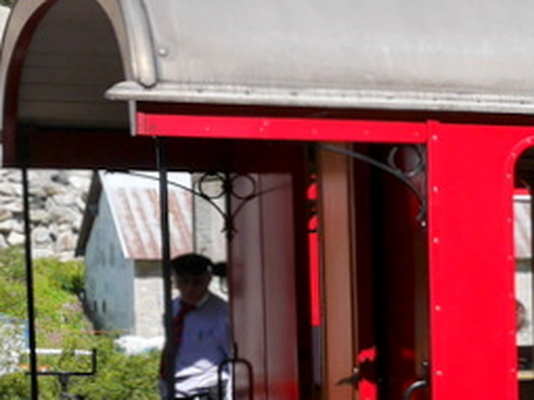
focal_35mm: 160
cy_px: 517
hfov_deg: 11.2
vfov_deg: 9.1
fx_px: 2467
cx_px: 1051
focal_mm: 17
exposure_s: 1/400
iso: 160
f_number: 7.1
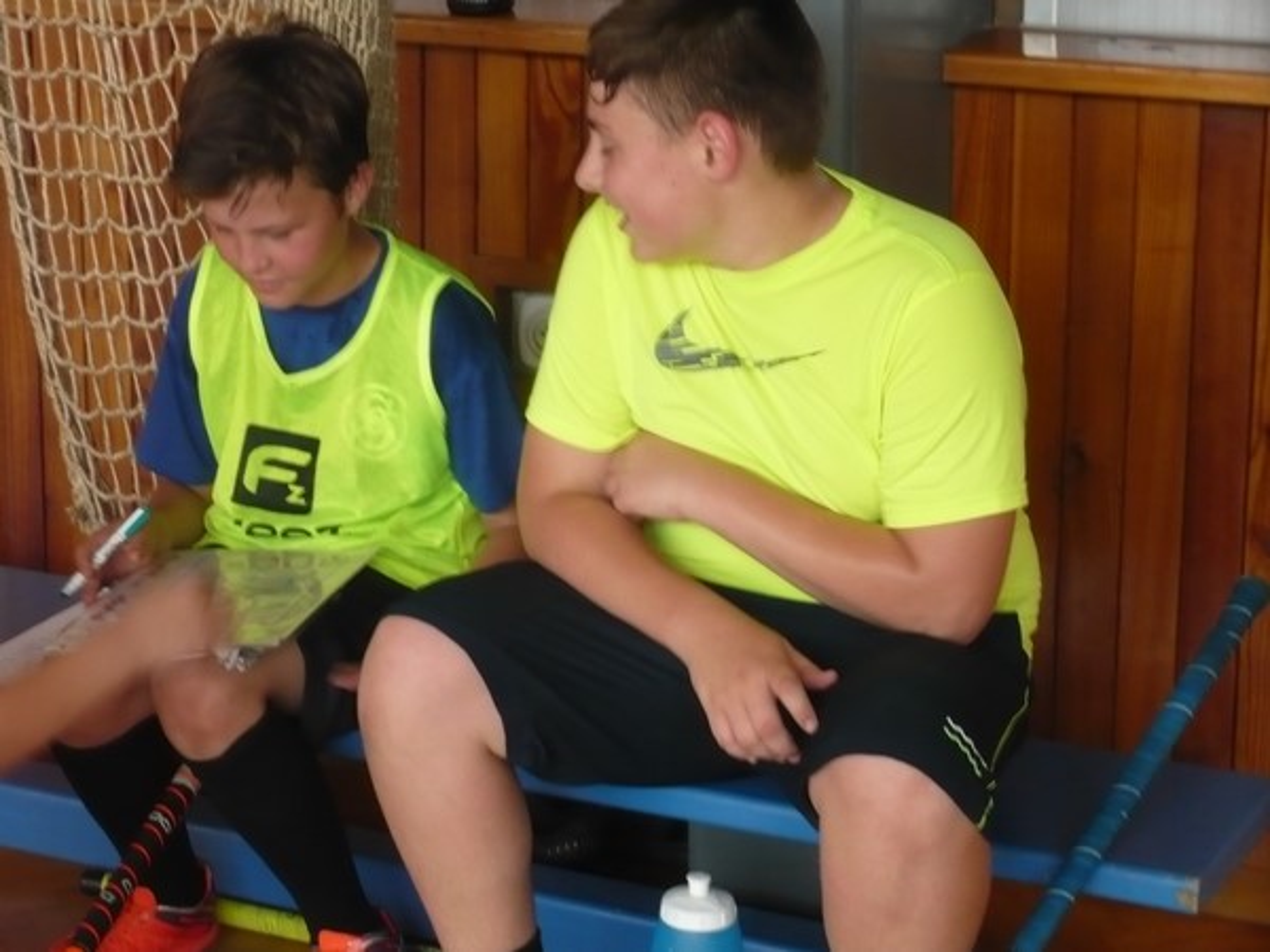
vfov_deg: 15.2
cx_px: 635
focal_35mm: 97
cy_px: 476
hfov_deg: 20.2
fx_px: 3559
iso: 250
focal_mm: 16.1
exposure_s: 1/30
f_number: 4.8
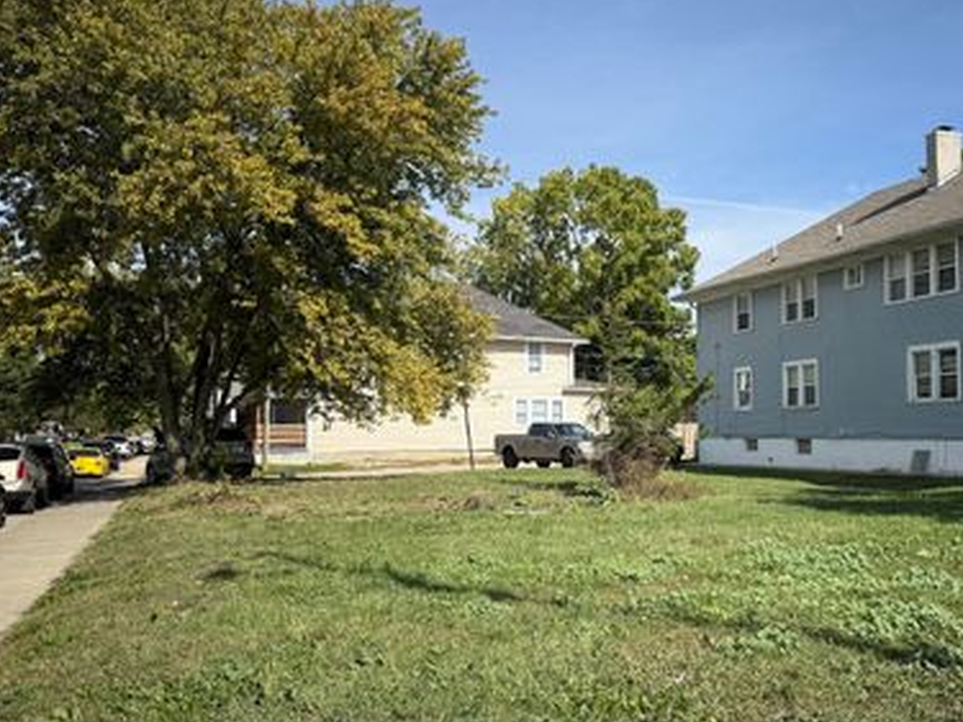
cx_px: 619
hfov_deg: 56.0
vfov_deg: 44.1
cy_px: 384
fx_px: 890
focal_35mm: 32
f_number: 1.78
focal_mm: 6.76
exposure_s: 1/4167
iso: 80
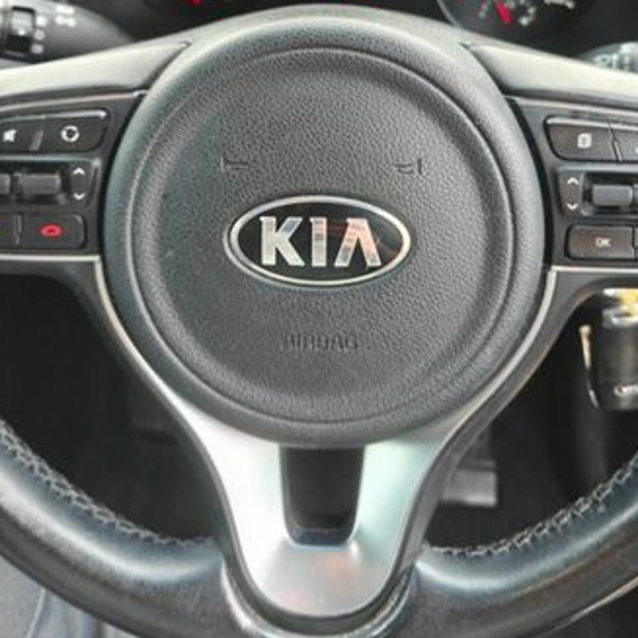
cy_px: 107
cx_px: 322
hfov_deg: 42.8
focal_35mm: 39
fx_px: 813
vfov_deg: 40.6
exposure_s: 1/120
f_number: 1.7
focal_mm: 6.06
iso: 640
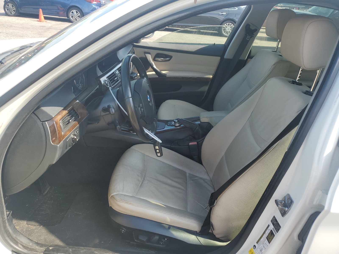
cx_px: 170
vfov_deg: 53.1
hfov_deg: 67.3
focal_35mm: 26
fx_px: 255
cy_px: 127
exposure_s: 1/588
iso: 50
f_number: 1.5
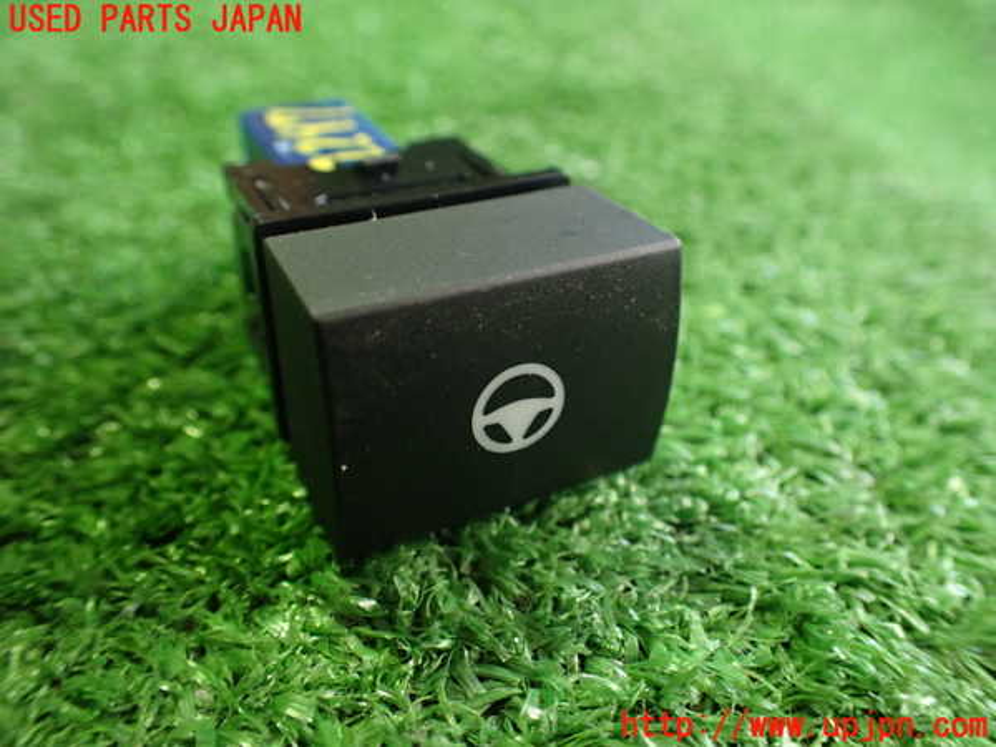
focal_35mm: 30
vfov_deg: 46.8
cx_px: 498
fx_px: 863
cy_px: 374
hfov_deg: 60.0
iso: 800
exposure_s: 1/60
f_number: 2.3
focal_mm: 5.4
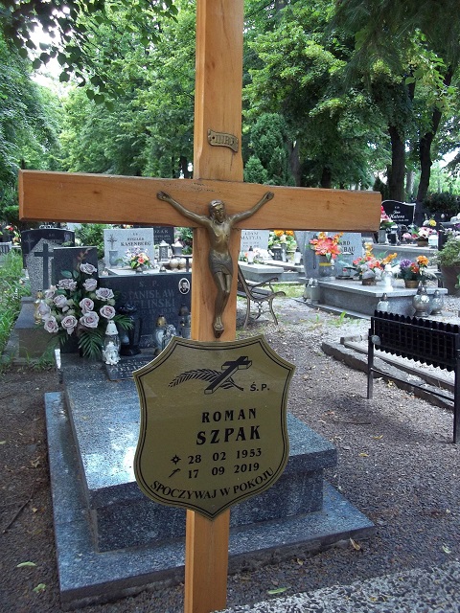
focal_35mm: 32
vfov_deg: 56.8
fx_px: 567
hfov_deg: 44.2
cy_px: 306
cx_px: 230
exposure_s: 1/30
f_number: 2.9
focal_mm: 5.7
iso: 142
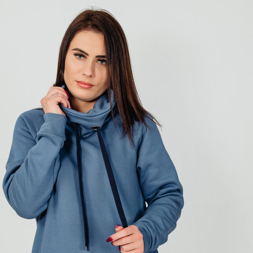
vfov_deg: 18.1
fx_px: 794
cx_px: 106
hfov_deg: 18.1
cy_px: 127
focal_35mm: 96
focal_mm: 50
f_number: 4
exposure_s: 1/125
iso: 250
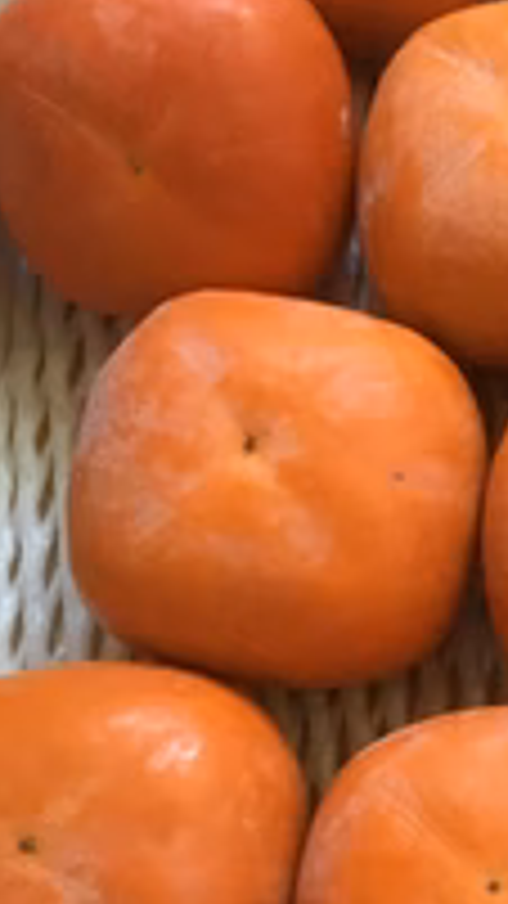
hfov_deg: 17.8
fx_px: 1509
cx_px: 665
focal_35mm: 63
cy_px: 670
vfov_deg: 32.7
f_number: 2.2
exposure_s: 1/15
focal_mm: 4.15
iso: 320
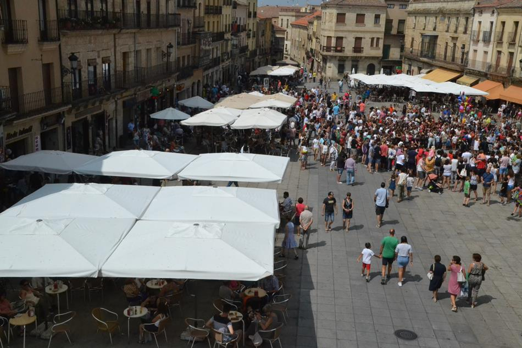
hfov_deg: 46.4
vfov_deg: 31.9
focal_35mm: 42
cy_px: 174
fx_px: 609
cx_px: 261
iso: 3200
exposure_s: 1/1600
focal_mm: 28
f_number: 20
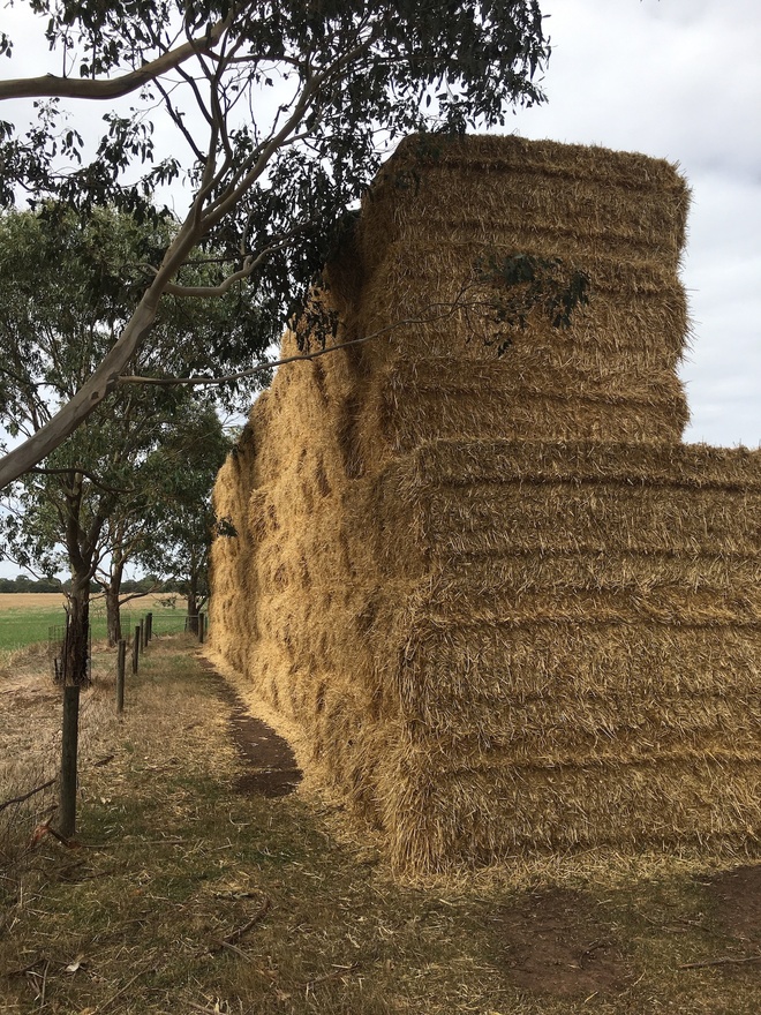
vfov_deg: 61.7
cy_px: 508
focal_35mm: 29
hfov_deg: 48.2
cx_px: 380
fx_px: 850
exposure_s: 1/1304
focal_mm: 4.15
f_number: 2.2
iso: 25
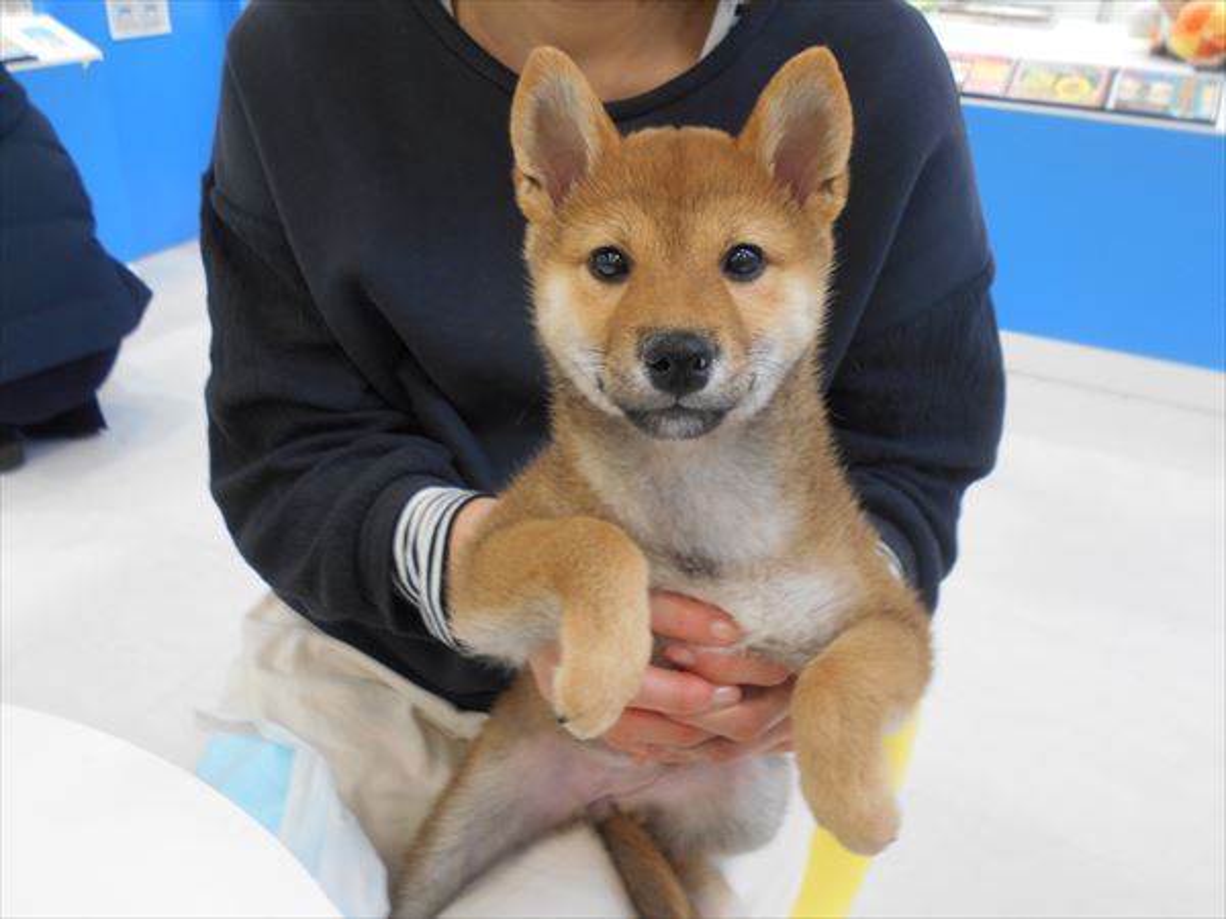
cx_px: 613
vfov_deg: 46.8
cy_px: 460
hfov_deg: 60.0
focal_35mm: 30
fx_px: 1063
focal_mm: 5.1
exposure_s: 1/30
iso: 125
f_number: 3.4
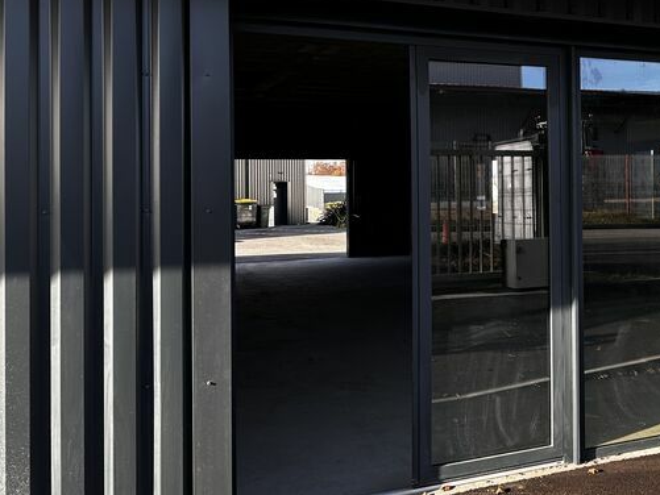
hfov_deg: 38.2
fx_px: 877
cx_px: 603
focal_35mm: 46
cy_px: 171
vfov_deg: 31.3
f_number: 1.78
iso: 80
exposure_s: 1/574
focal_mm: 6.86
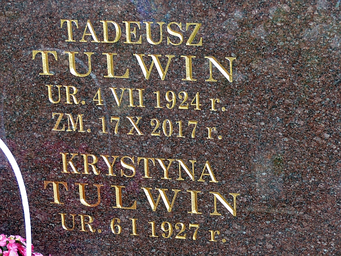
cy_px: 128
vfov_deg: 13.2
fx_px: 1103
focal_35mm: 112
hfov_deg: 17.6
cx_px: 170
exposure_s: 1/80
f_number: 2.8
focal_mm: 20.1
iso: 100
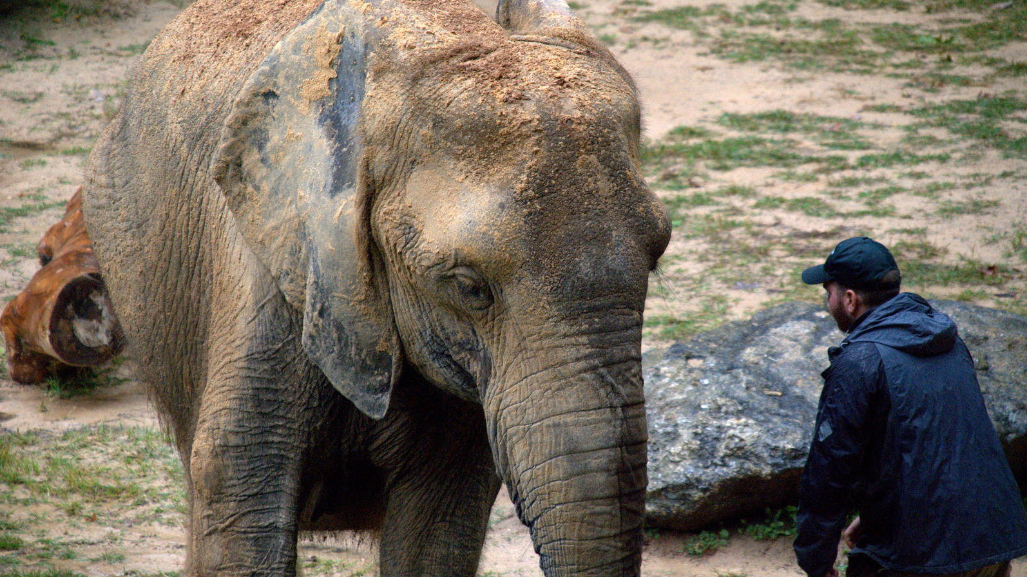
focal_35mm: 316
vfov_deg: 3.8
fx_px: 8604
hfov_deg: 6.8
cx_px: 513
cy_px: 275
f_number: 6.3
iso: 3200
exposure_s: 1/400
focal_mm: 200
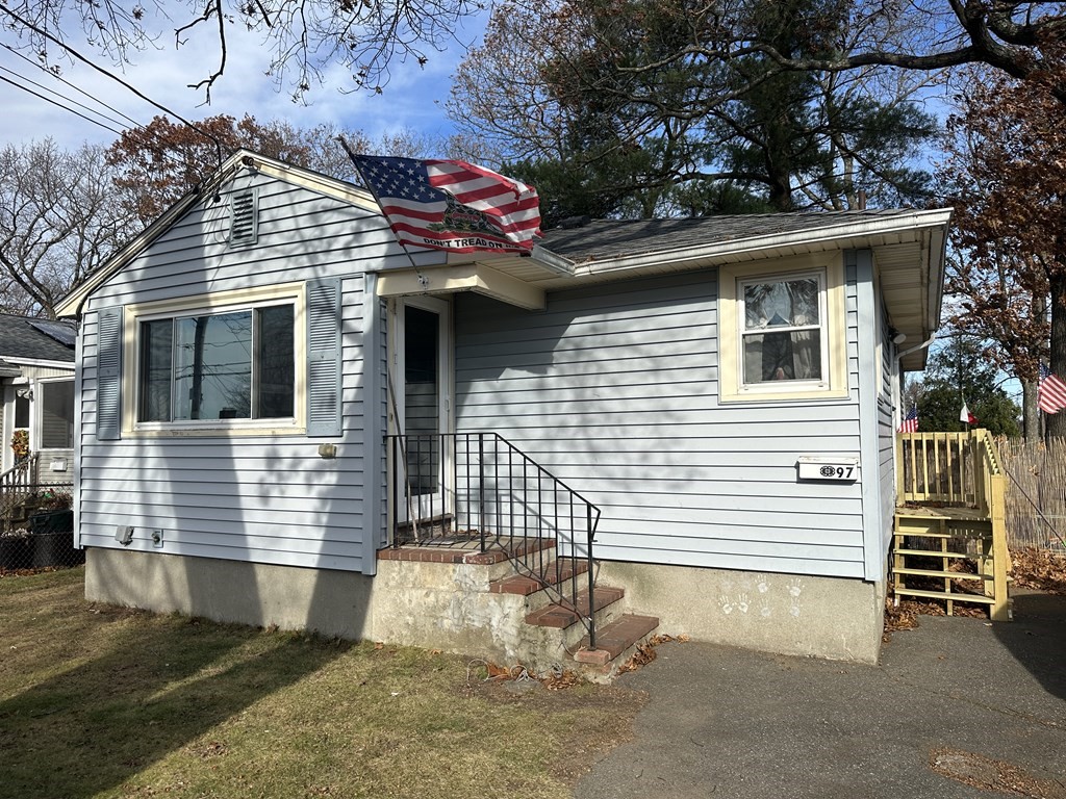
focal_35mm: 24
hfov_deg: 71.6
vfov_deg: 56.8
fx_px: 739
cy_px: 400
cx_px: 533
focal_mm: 6.86
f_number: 1.78
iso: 80
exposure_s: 1/4016
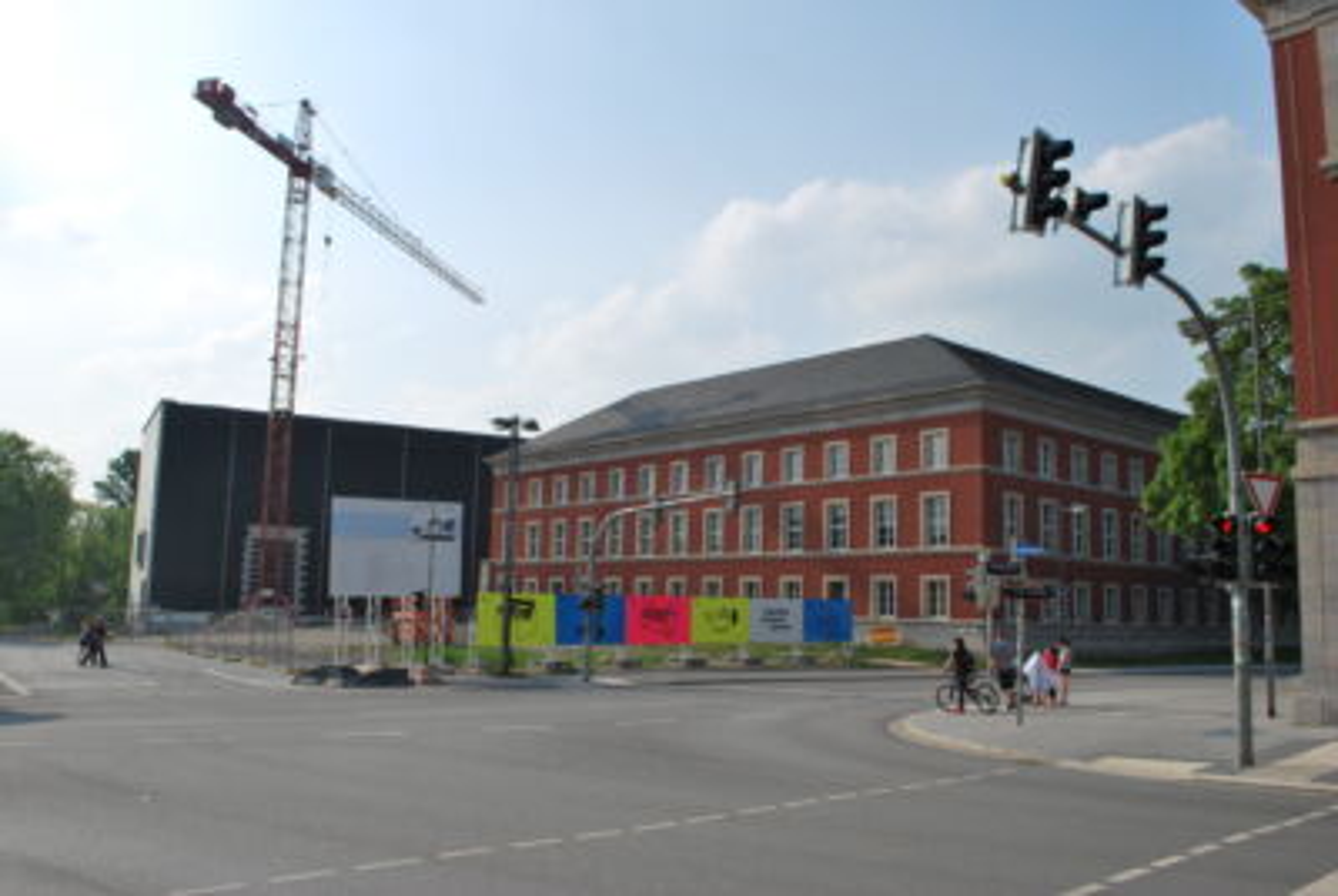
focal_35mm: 30
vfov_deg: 43.7
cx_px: 669
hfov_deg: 61.9
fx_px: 1117
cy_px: 448
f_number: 9
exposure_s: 1/320
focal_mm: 20
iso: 100
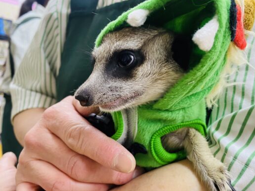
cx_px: 150
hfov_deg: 58.0
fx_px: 228
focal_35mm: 31
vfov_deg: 45.2
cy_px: 115
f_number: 1.8
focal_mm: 4.25
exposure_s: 1/50
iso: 200
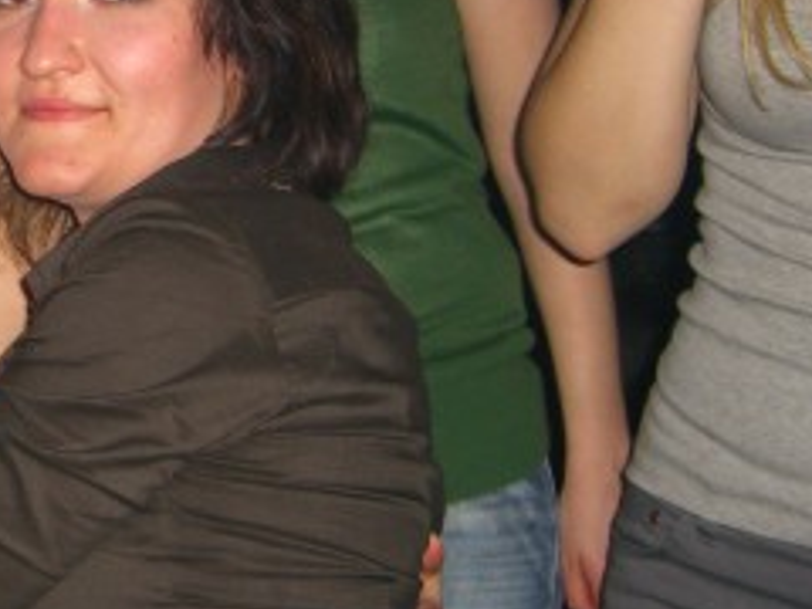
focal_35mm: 95
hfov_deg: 20.0
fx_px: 2228
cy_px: 142
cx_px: -3
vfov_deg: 15.5
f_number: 2.8
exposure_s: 1/60
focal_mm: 7.9
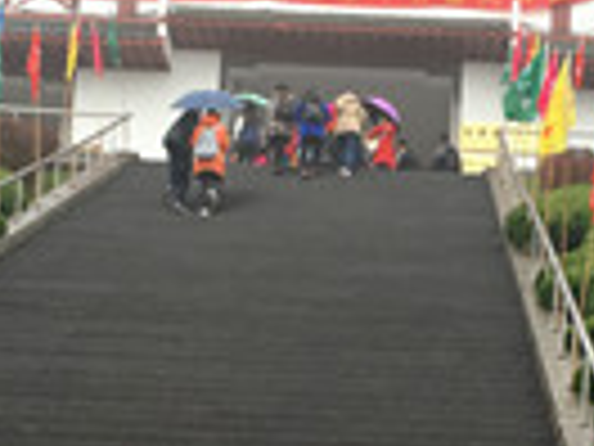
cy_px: 505
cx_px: 410
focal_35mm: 88
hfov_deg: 22.1
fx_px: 1510
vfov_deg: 16.2
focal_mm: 4.15
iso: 40
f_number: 2.2
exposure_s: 1/100
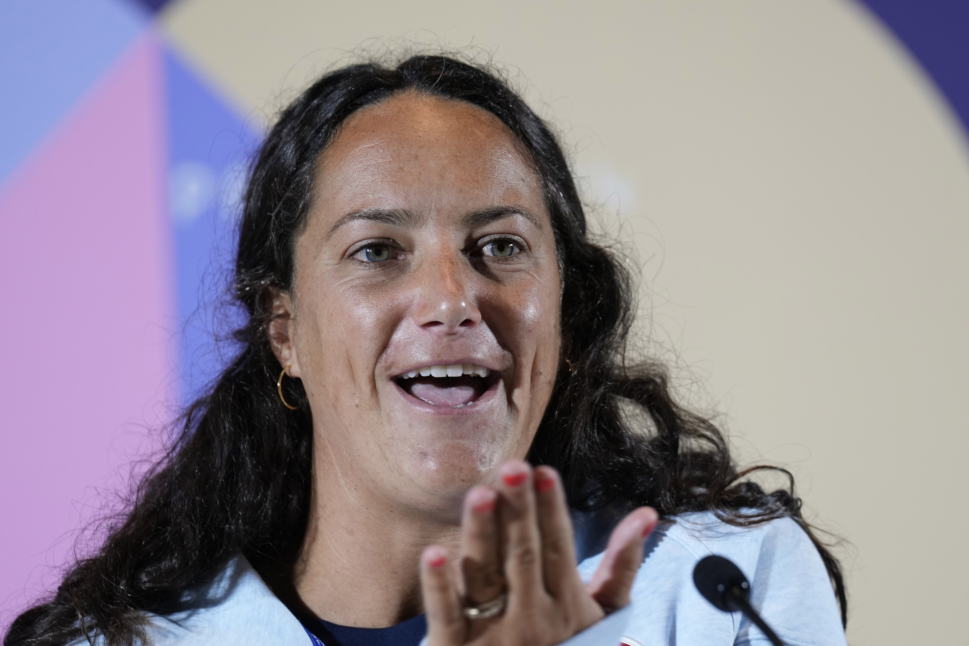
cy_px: 323
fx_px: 7832
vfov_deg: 4.7
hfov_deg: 7.1
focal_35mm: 291
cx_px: 484
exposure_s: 1/250
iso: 640
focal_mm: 194
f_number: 3.2
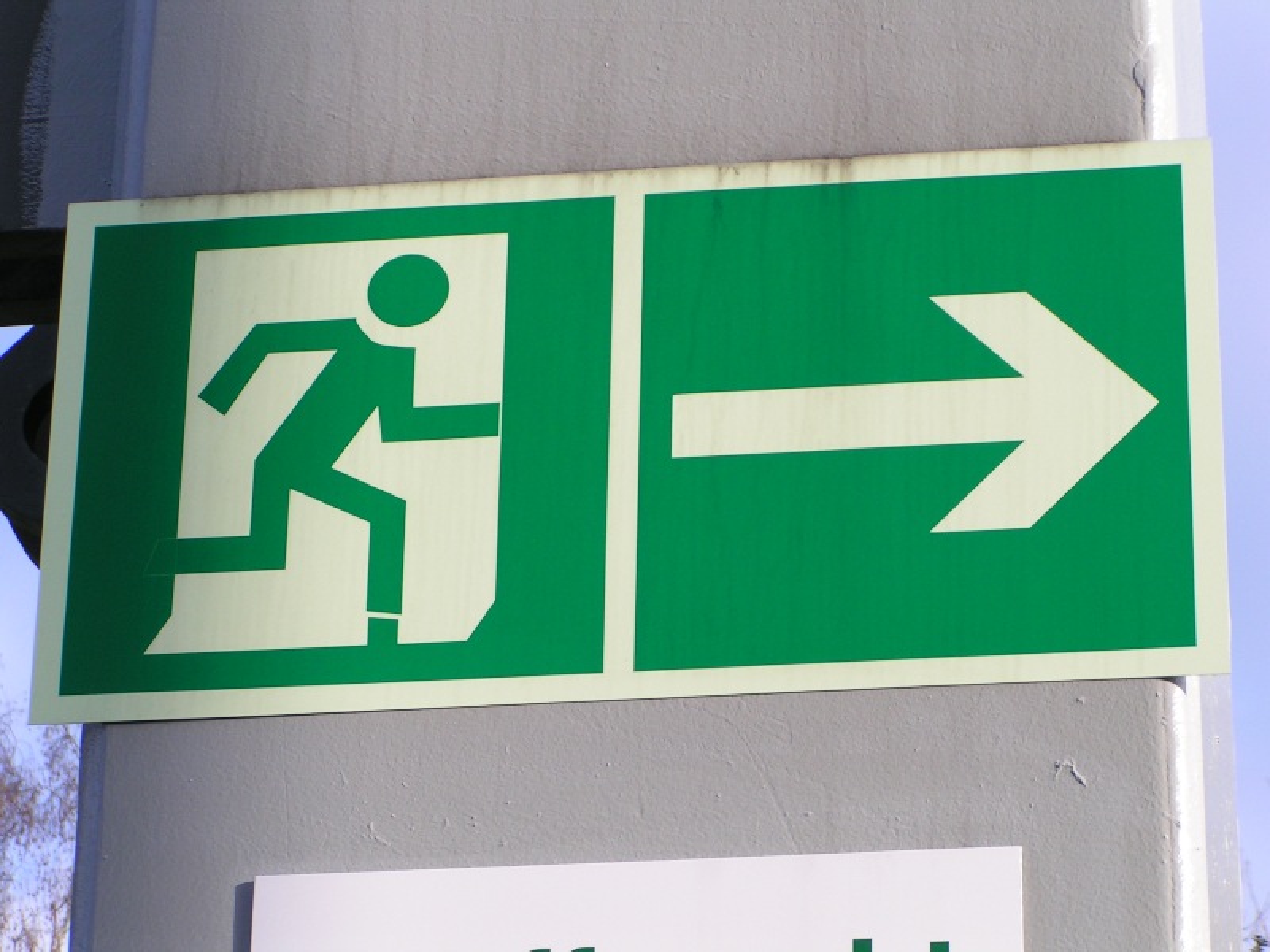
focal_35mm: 125
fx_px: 4586
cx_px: 635
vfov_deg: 11.9
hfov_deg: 15.8
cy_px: 476
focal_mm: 19.1
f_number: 5
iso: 50
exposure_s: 1/250
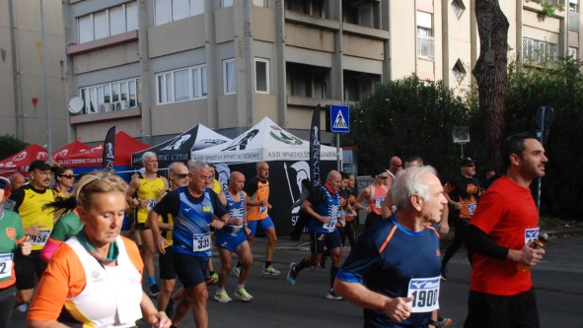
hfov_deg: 41.7
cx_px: 293
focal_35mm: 50
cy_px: 185
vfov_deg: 24.2
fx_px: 766
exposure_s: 1/1250
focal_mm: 31
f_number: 5.6
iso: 1000
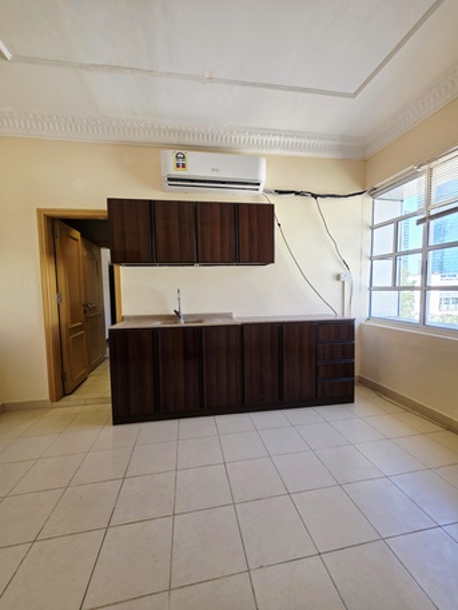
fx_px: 229
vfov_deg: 106.2
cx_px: 229
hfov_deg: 89.9
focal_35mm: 13
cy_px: 305
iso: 25
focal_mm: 2.2
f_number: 1.9
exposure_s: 1/101
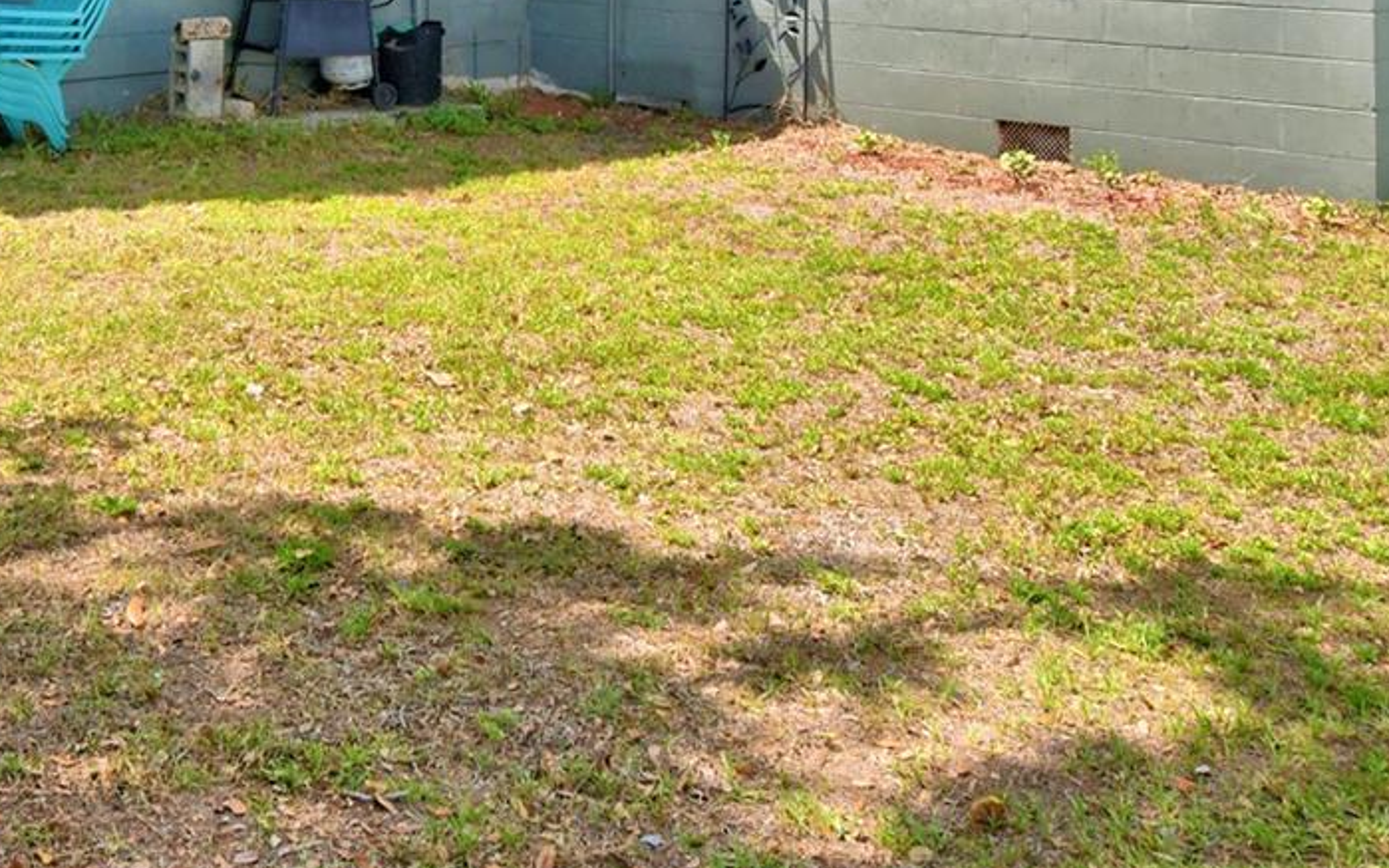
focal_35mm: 49
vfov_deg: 24.0
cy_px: -173
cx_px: 479
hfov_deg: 40.6
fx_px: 1855
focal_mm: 14
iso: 100
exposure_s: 1/800
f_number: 5
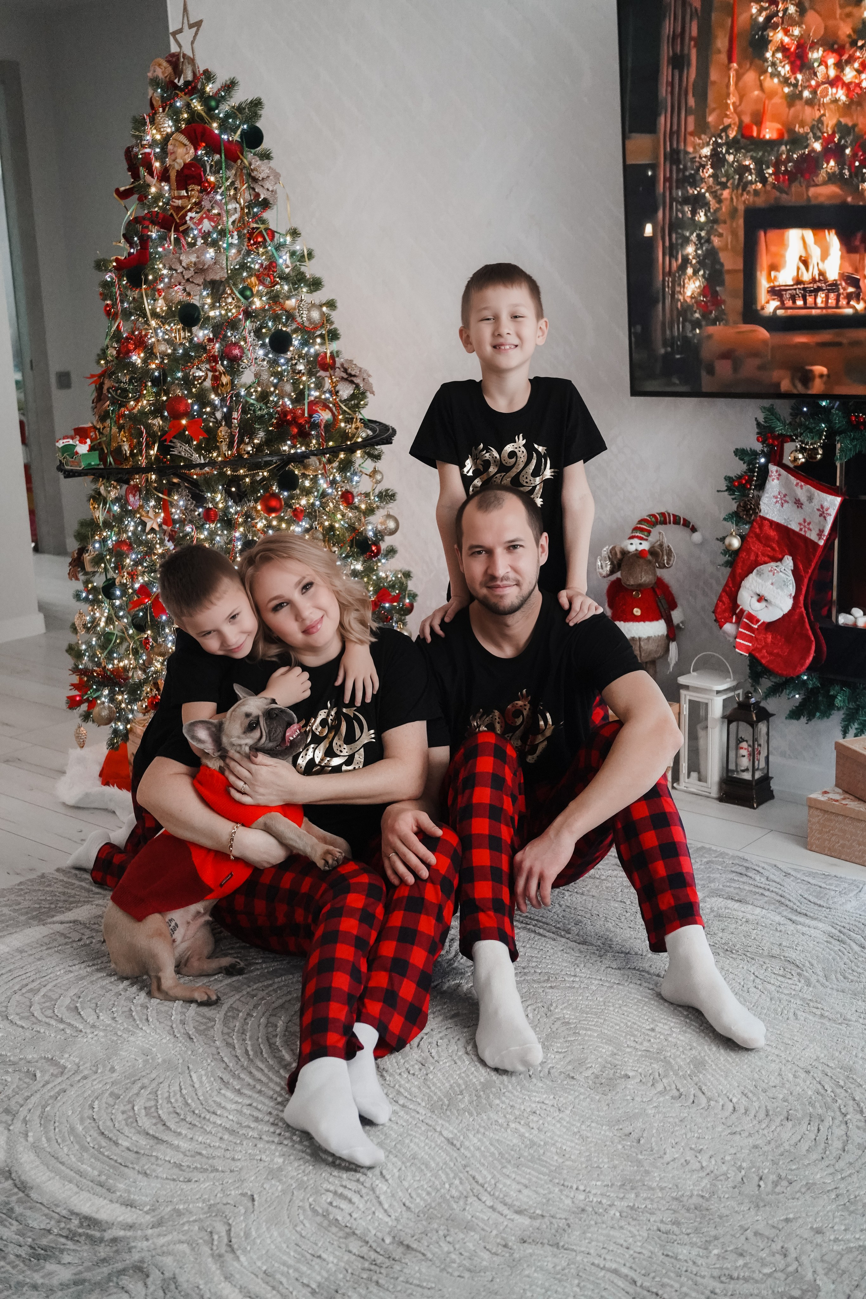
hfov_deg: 33.4
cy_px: 650
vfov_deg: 48.5
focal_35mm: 40
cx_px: 433
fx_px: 1443
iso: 8000
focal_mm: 40
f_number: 4
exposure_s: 1/160
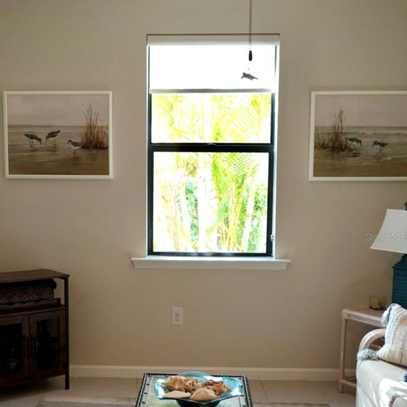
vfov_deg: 34.0
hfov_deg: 33.9
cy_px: 237
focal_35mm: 50
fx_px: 665
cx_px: 153
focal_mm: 31
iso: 800
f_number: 4
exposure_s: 1/160
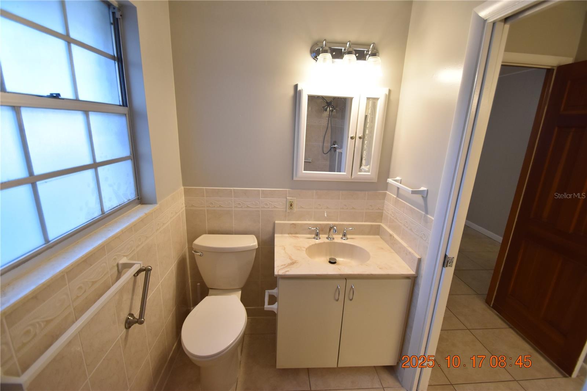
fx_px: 245
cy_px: 196
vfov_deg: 77.3
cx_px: 294
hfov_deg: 100.4
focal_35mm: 15
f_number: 3.5
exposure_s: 1/90
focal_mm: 10
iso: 800
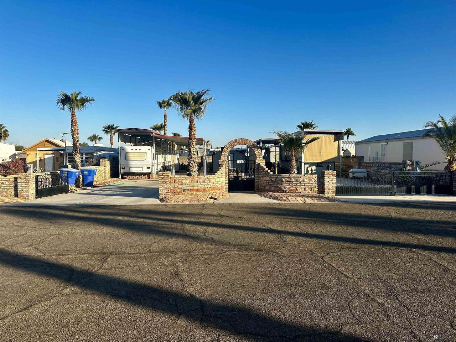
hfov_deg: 71.6
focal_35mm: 24
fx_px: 316
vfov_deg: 56.8
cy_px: 171
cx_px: 228
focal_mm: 6.86
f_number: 1.78
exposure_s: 1/3155
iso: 80
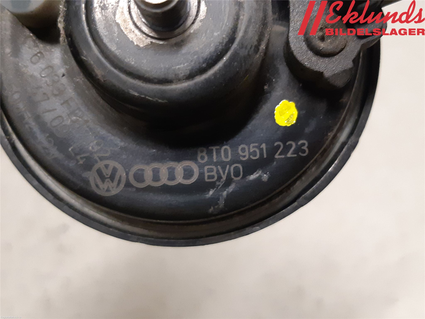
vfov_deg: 53.1
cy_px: 160
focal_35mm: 26
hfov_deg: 67.3
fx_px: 319
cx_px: 212
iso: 250
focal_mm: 3.93
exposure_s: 1/50
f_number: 1.7
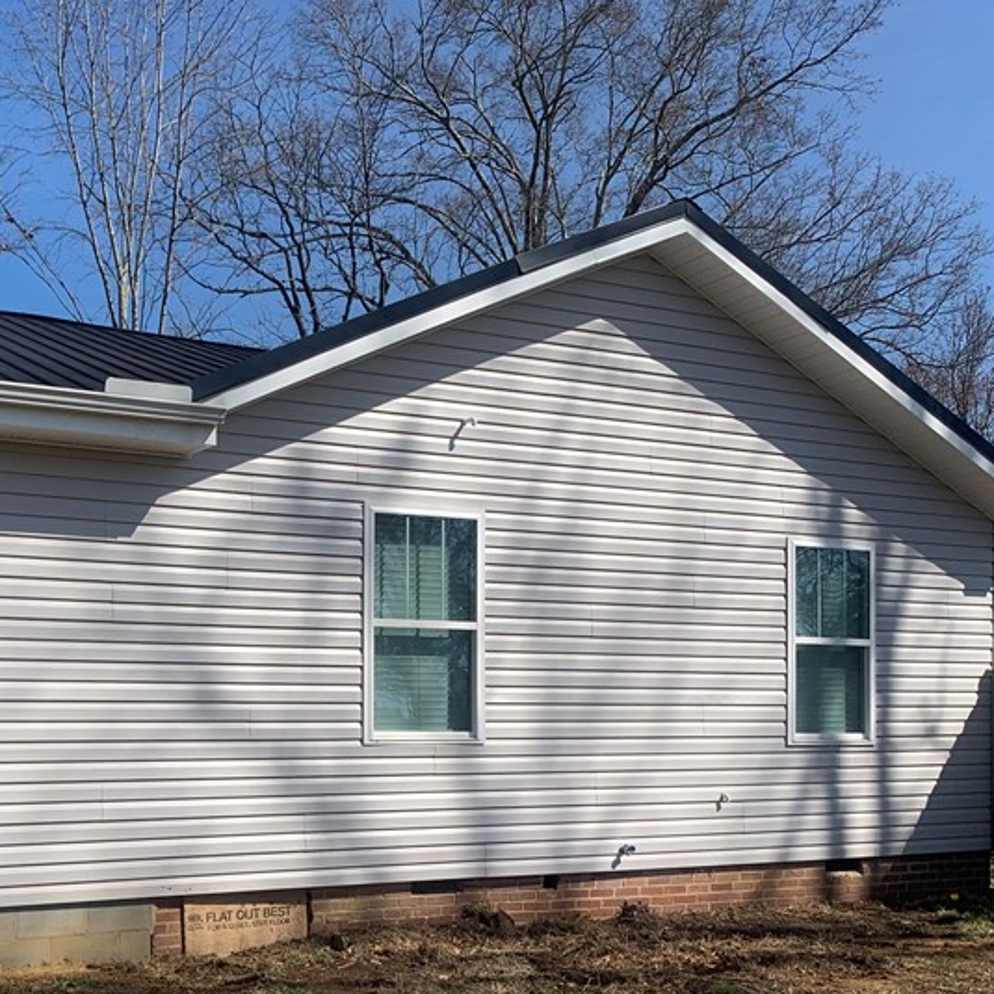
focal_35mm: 44
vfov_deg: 37.7
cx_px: 260
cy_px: 706
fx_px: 1429
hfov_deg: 37.5
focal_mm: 4.25
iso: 25
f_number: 1.8
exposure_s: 1/3289
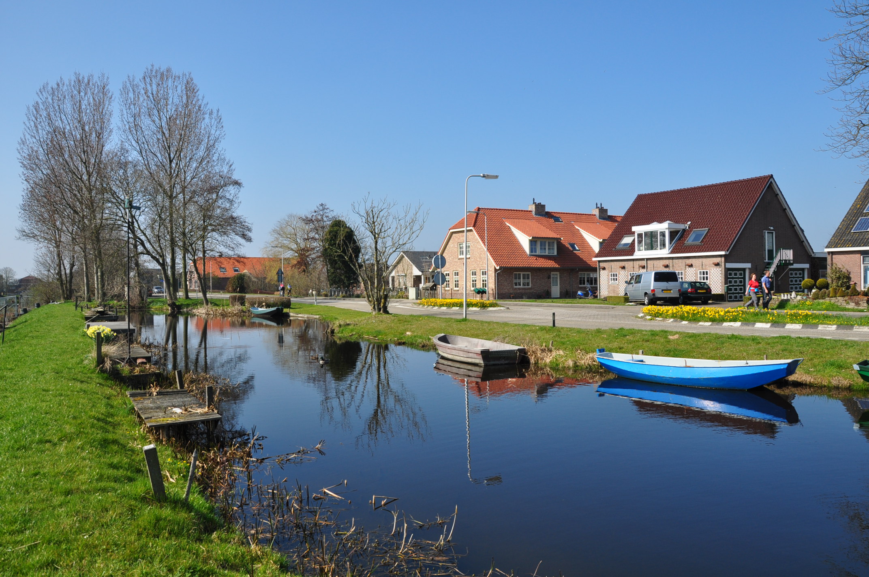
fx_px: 651
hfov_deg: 67.4
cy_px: 288
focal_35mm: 27
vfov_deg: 47.8
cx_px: 434
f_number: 10
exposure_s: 1/400
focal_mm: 18
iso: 200
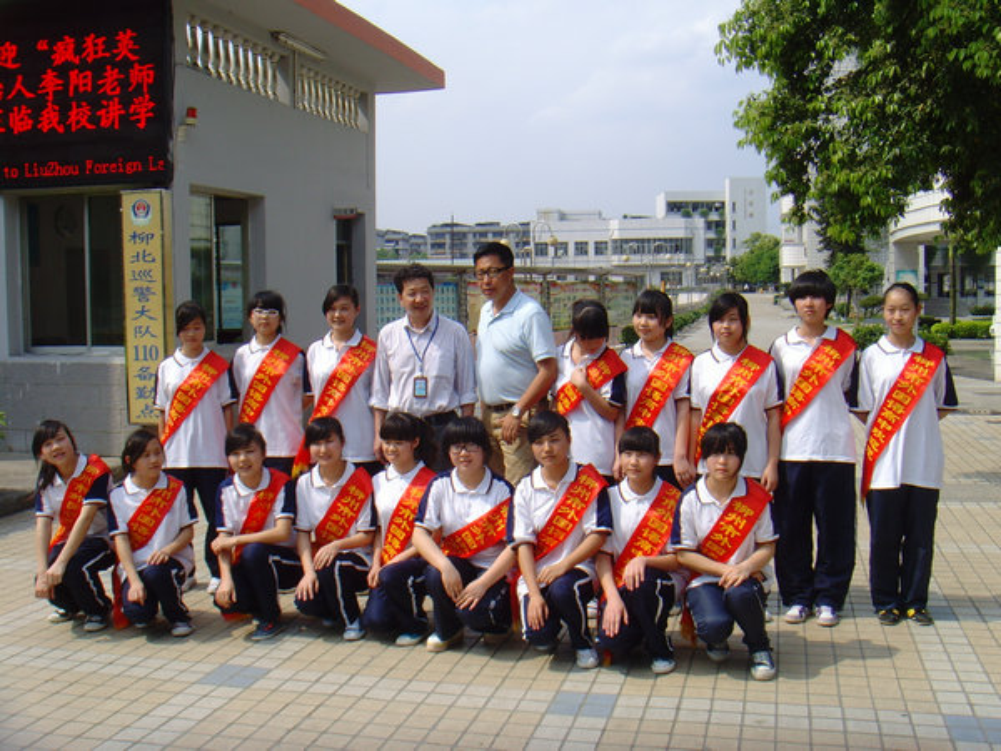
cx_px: 500
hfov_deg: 47.9
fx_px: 1128
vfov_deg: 36.8
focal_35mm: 39
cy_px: 376
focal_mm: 6.6
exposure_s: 1/250
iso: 80
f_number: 6.3
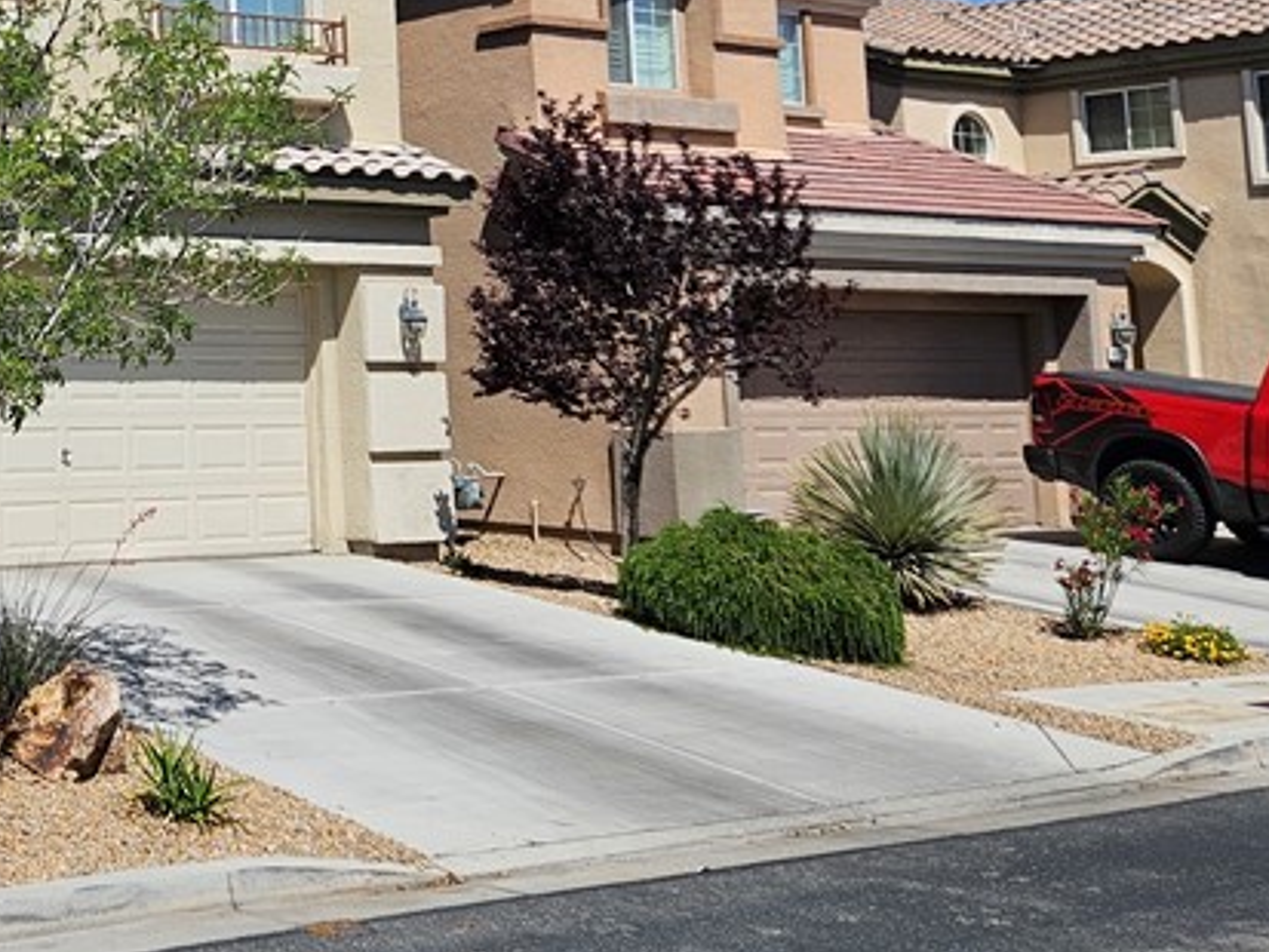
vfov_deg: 25.0
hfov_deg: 29.7
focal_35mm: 57
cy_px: 120
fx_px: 2090
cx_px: -197
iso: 25
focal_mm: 5.4
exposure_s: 1/2929
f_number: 1.8
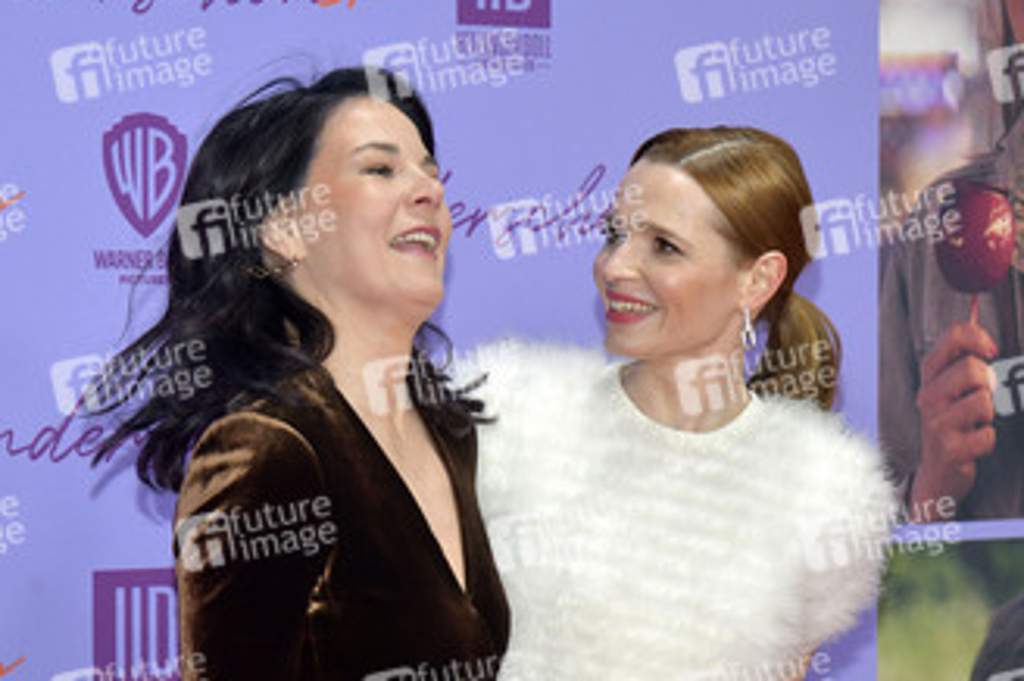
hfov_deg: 12.5
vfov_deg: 8.3
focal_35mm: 165
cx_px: 485
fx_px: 4689
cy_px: 456
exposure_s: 1/200
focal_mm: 120
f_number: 7.1
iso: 1000
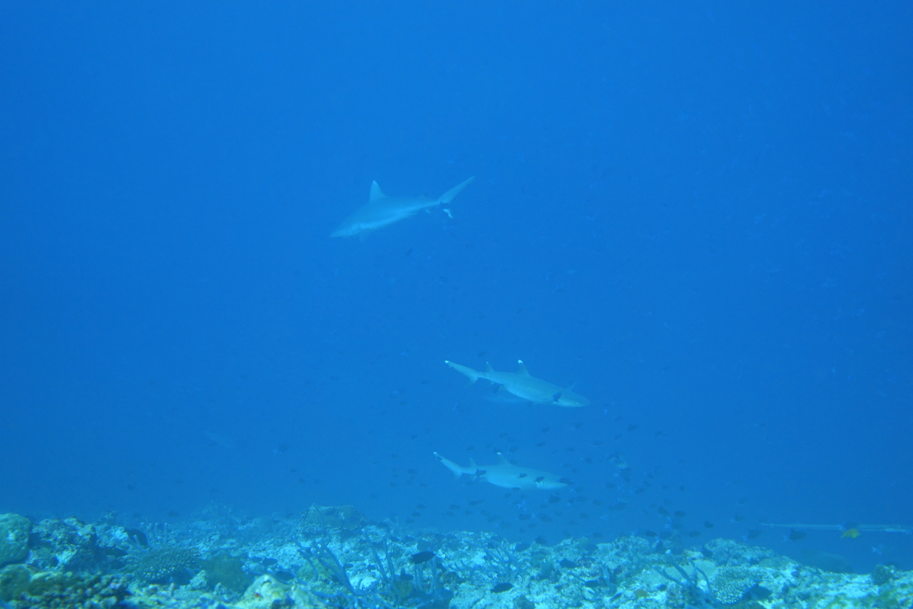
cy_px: 304
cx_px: 456
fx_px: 1369
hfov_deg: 36.9
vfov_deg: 25.1
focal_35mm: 54
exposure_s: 1/80
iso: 125
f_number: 3.2
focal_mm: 19.86
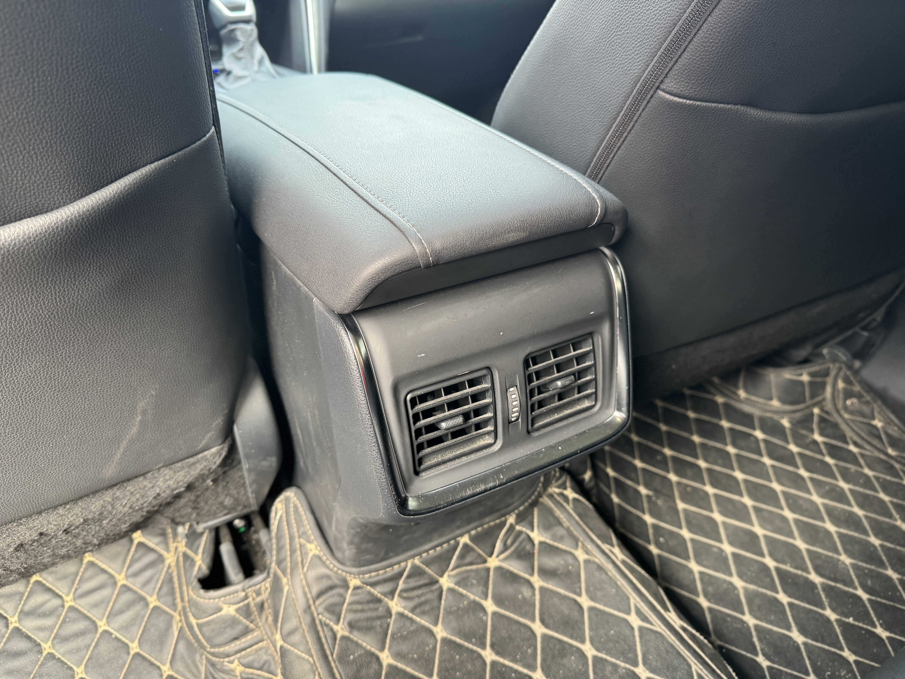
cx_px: 452
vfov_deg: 56.8
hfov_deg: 71.6
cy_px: 340
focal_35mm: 24
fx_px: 627
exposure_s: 1/62
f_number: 1.78
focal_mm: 6.76
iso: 200
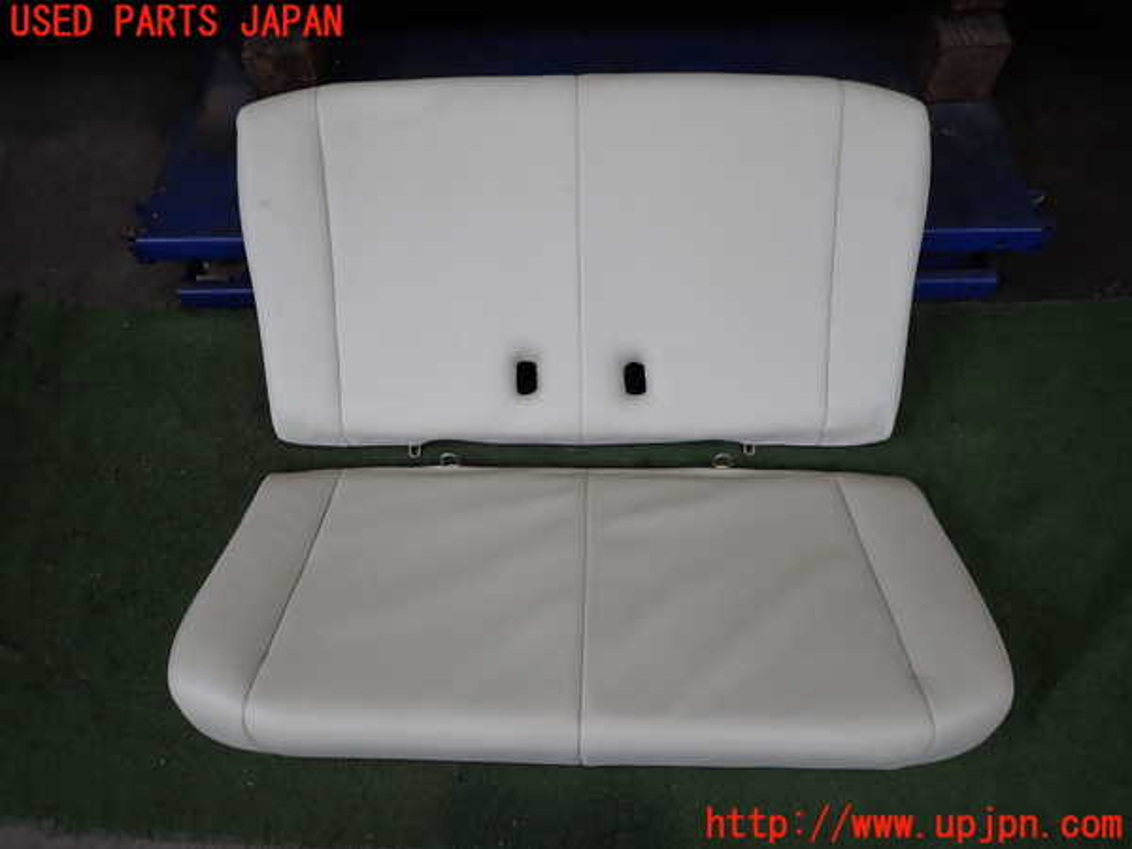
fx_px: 818
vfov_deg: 54.9
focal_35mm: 25
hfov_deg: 69.4
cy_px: 424
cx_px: 566
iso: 100
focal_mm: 4.5
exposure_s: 1/125
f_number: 2
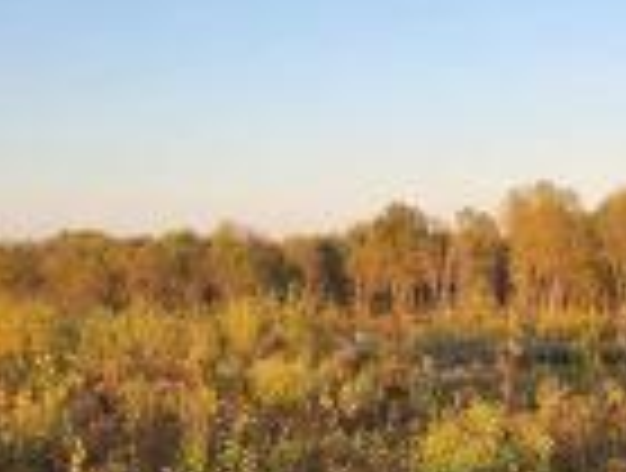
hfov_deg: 28.7
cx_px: 500
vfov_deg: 22.3
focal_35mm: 66
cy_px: 274
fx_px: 1197
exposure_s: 1/225
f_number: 1.8
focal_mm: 5.4
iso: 20
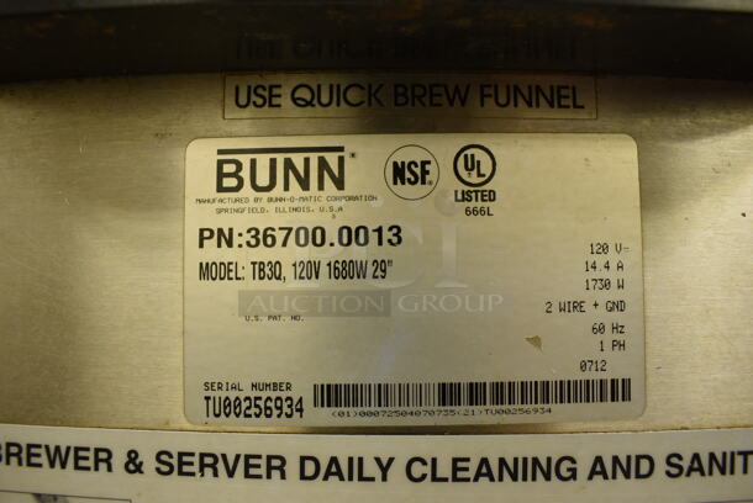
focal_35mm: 27
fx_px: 565
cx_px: 376
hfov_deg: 67.3
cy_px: 252
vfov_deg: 48.0
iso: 720
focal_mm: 18
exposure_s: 1/60
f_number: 5.6
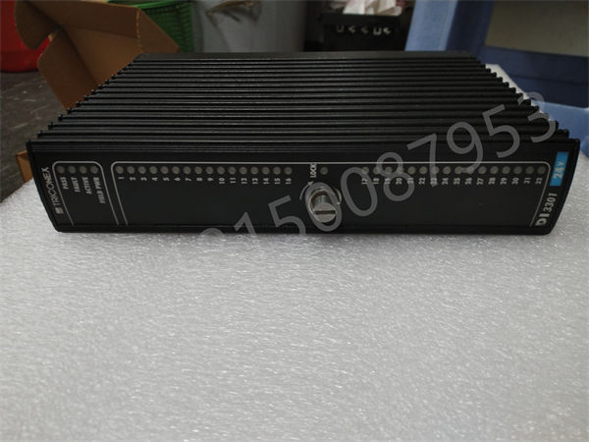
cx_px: 294
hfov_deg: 67.3
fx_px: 442
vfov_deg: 53.1
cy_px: 221
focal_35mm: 26
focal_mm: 3.44
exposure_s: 1/33.3
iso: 304
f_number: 2
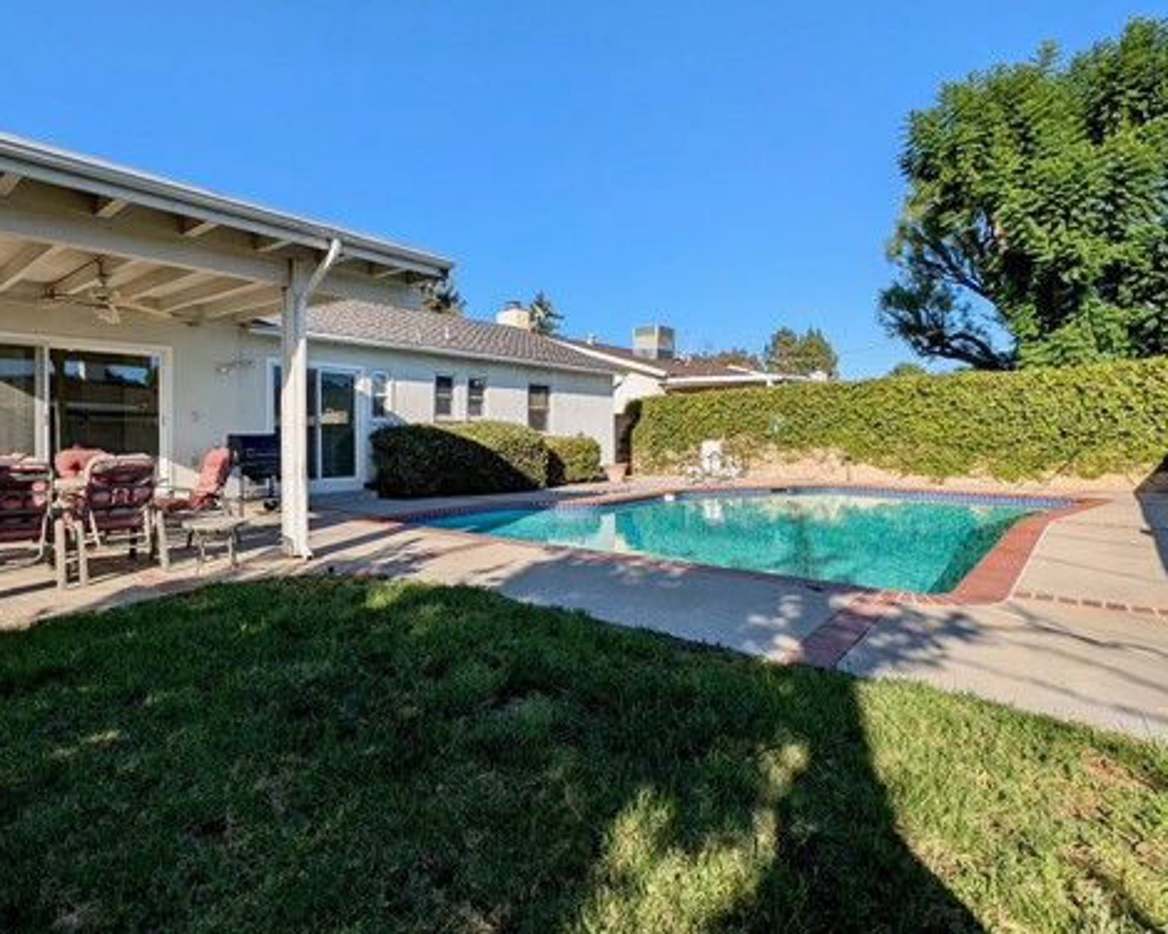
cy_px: 430
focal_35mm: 16
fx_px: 553
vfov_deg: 80.2
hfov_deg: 90.5
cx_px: 411
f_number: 1.95
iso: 37
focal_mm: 2.23
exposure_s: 1/1466
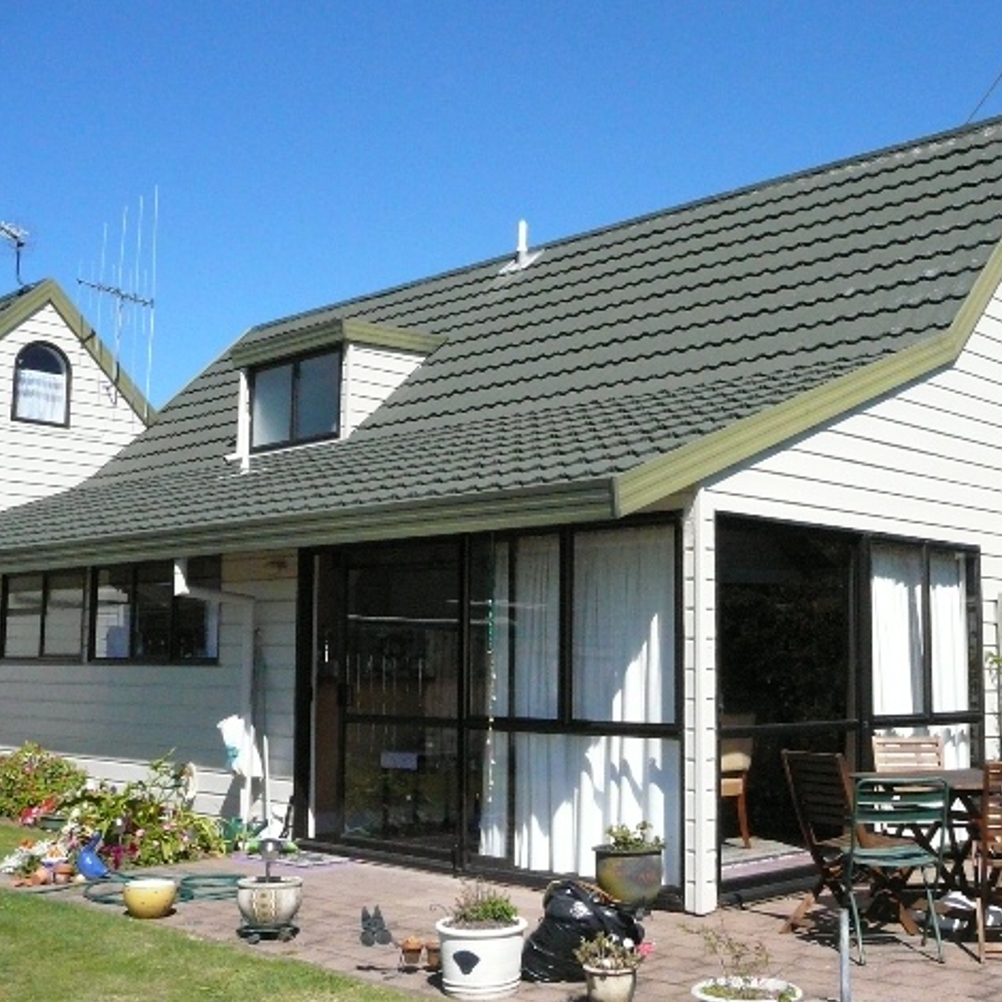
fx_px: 1375
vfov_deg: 40.0
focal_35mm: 42
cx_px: 636
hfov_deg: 39.7
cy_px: 494
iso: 400
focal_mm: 5.2
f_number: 5
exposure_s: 1/2000
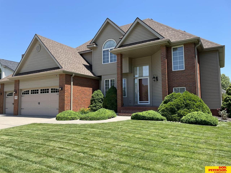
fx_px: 174
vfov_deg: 53.1
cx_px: 116
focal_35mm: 26
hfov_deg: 67.3
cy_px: 86
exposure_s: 1/1770
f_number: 1.6
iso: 32
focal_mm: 4.2
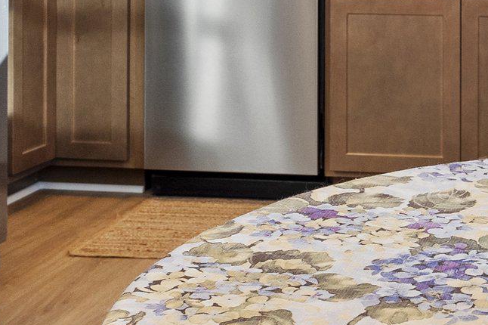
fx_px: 1246
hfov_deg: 21.3
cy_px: -167
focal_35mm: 92
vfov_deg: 13.9
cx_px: 498
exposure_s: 1/20
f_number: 8
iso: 640
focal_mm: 19.5
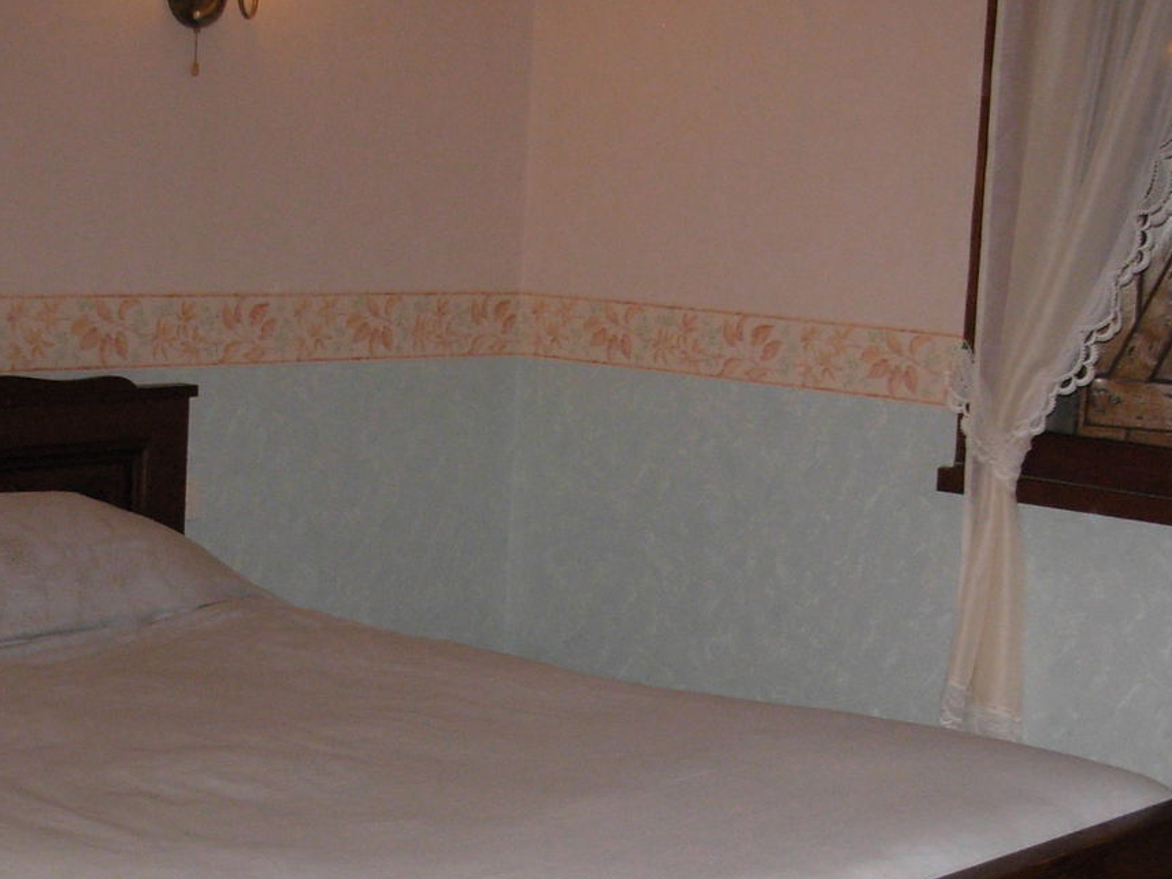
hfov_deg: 27.4
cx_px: 481
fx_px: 2404
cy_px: 731
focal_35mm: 71
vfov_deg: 20.4
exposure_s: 1/78.3
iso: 194
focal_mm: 6.3
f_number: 2.9
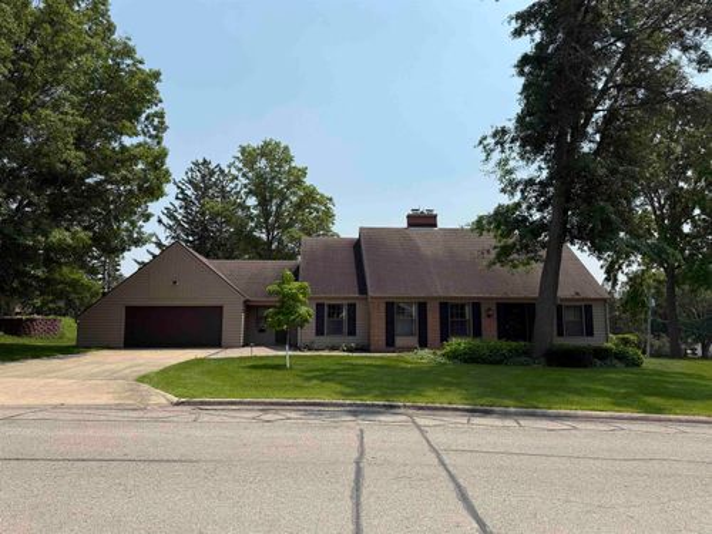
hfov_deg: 71.6
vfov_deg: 56.8
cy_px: 267
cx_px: 356
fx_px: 494
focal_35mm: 24
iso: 80
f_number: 1.78
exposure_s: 1/6711
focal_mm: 6.76
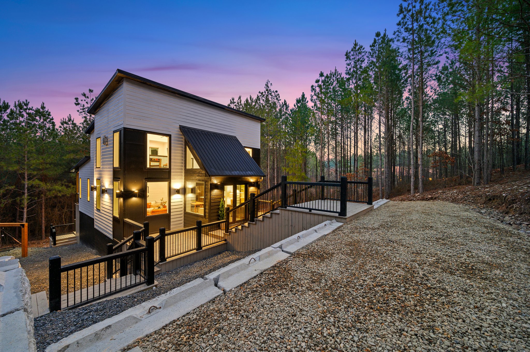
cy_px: 176
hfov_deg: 104.3
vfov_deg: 81.1
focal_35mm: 14
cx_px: 265
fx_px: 206
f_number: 9
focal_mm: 14
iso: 400
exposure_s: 1.6
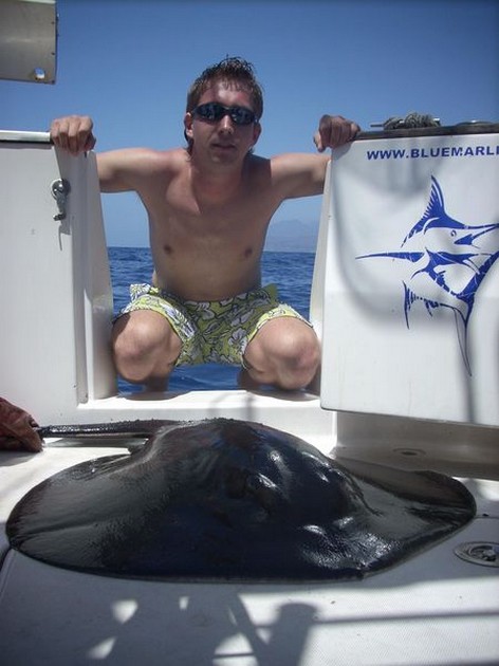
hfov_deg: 38.6
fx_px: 712
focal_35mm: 37
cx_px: 250
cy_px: 333
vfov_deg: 50.2
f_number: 5.6
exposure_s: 1/420
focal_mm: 6.2
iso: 64
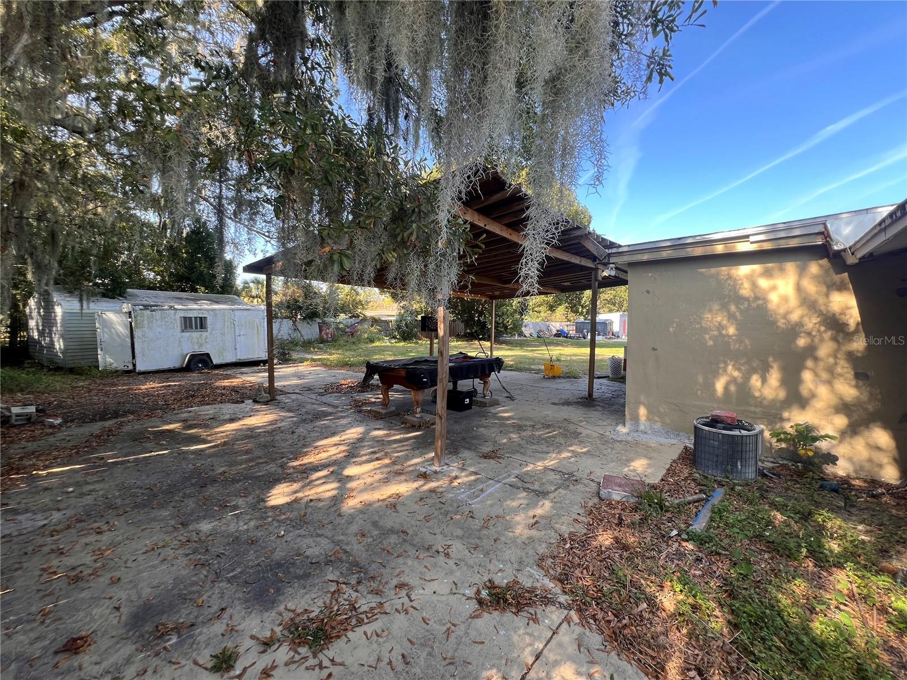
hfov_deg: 106.2
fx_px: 341
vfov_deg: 89.9
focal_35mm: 13
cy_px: 340
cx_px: 454
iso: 32
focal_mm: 1.57
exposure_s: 1/111
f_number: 1.8
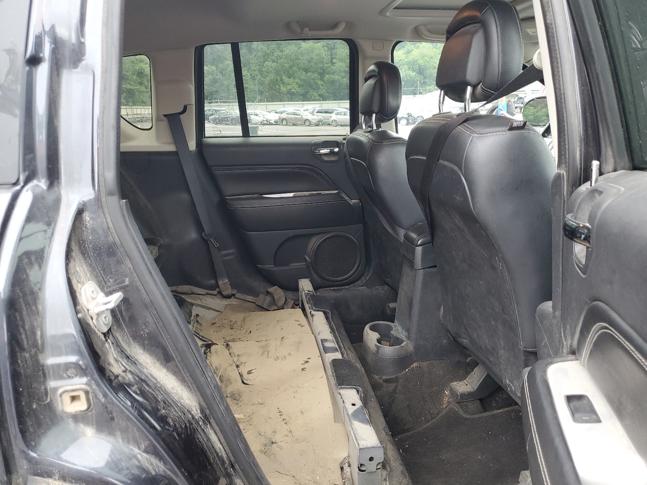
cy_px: 242
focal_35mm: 26
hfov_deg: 67.3
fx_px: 486
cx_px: 324
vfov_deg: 53.1
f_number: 1.5
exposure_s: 1/60.2
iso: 100
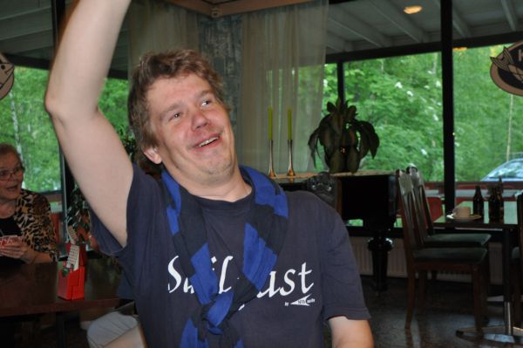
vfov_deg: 33.0
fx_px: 588
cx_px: 262
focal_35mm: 40
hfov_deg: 48.0
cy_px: 174
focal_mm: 27
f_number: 3.8
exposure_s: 1/60
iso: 800
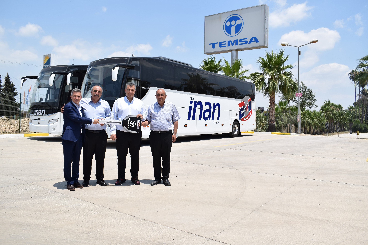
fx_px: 307
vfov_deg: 43.6
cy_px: 122
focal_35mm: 30
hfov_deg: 61.9
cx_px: 184
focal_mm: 20
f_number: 9
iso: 100
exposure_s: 1/320
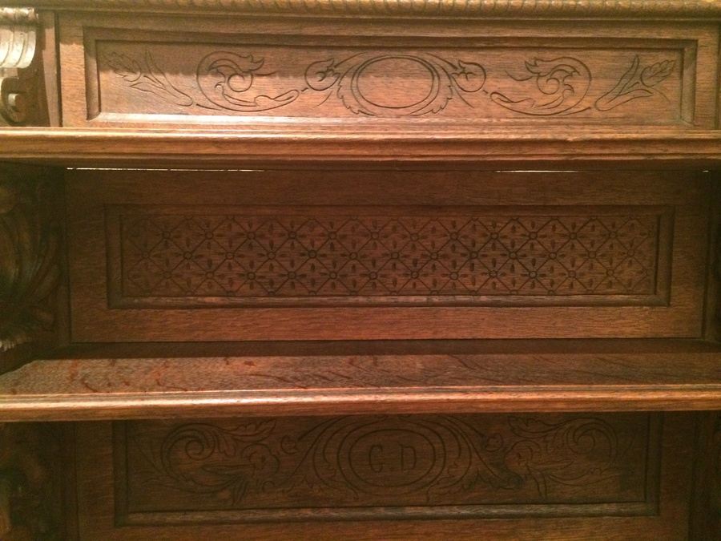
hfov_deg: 60.0
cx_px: 360
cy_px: 270
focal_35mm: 30
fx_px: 625
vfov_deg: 46.8
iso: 500
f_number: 2.2
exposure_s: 1/15
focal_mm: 4.12
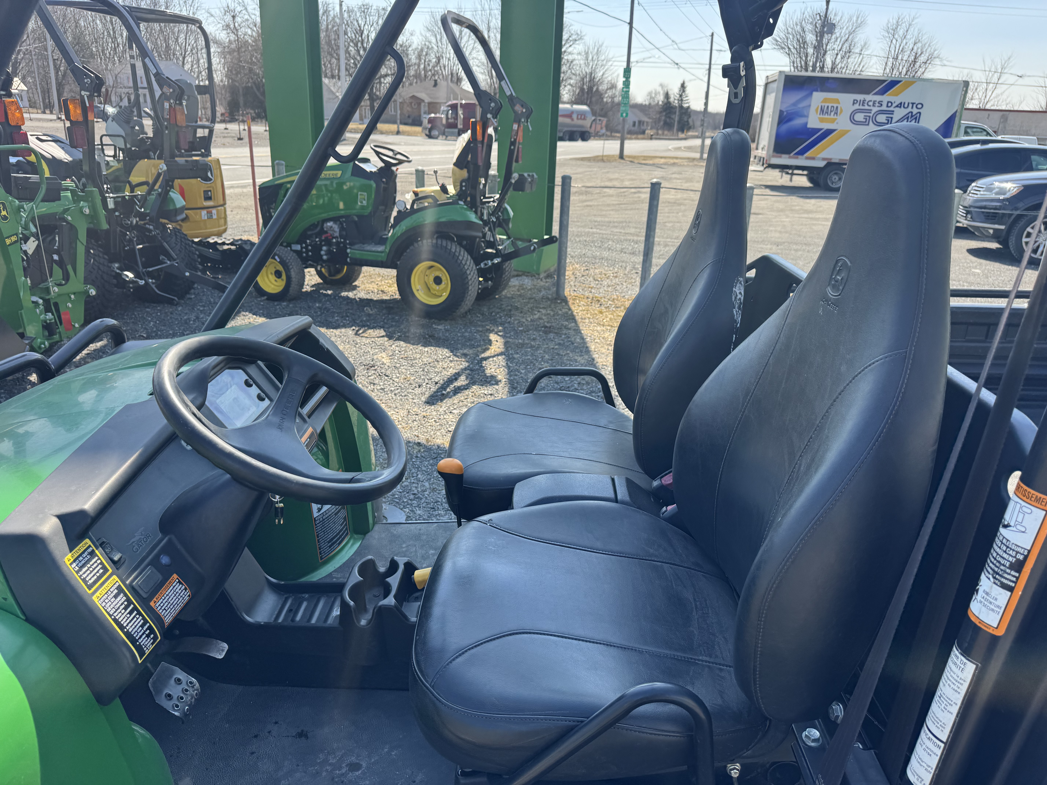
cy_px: 392
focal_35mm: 24
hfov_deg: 71.6
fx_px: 726
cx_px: 524
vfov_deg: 56.8
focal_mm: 6.76
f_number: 1.78
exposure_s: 1/1131
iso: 80
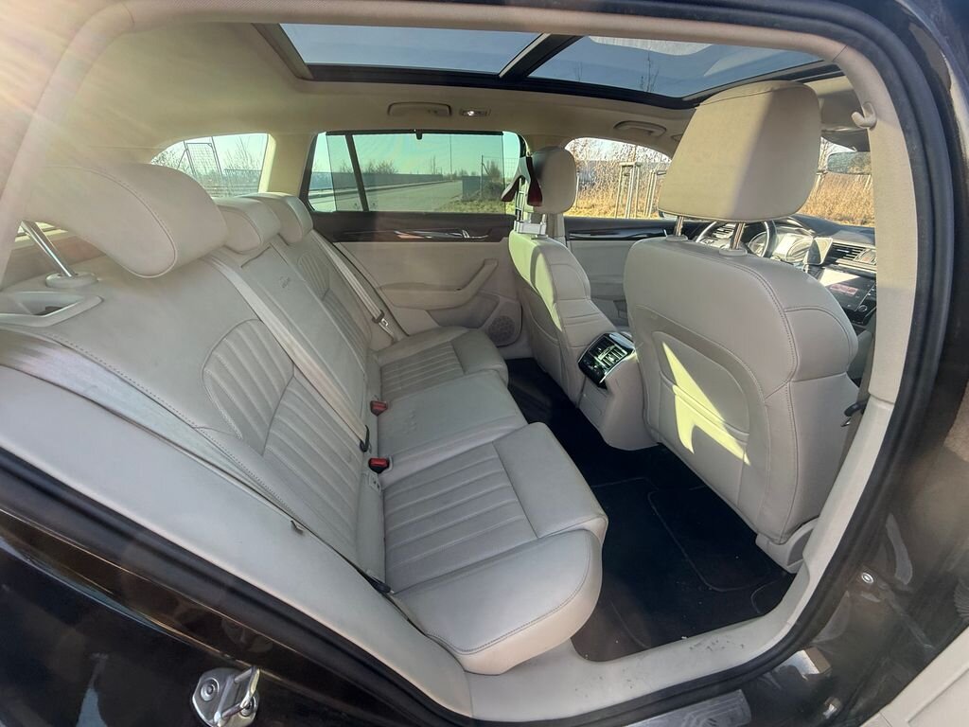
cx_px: 484
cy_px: 364
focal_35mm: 14
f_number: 2.2
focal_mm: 2.22
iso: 64
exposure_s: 1/130
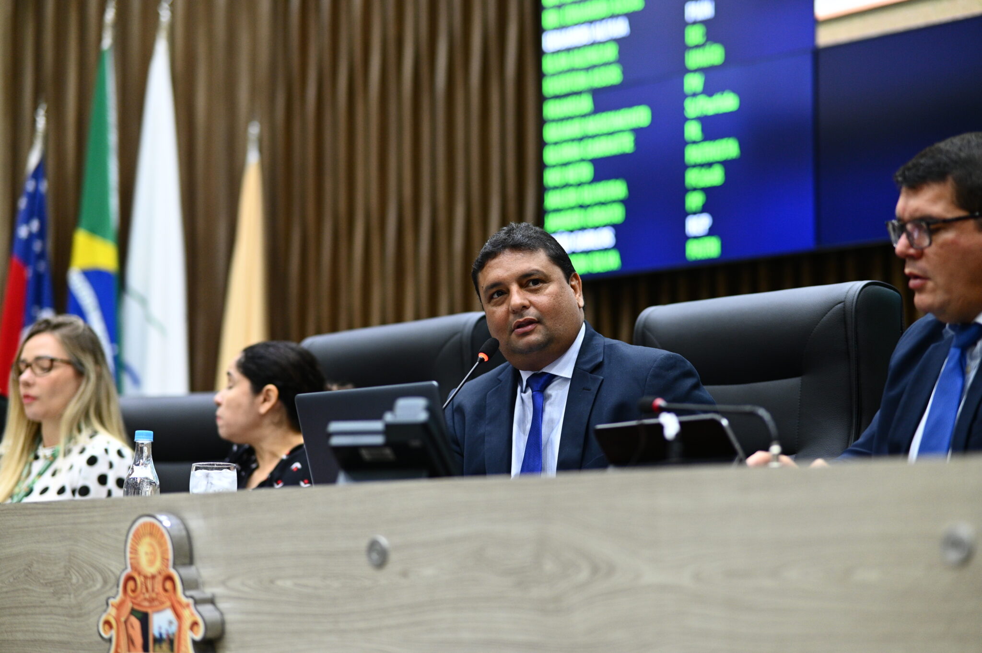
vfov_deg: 16.1
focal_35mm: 85
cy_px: 326
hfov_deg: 23.9
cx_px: 491
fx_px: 2317
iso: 1600
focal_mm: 85
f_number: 1.8
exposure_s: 1/200
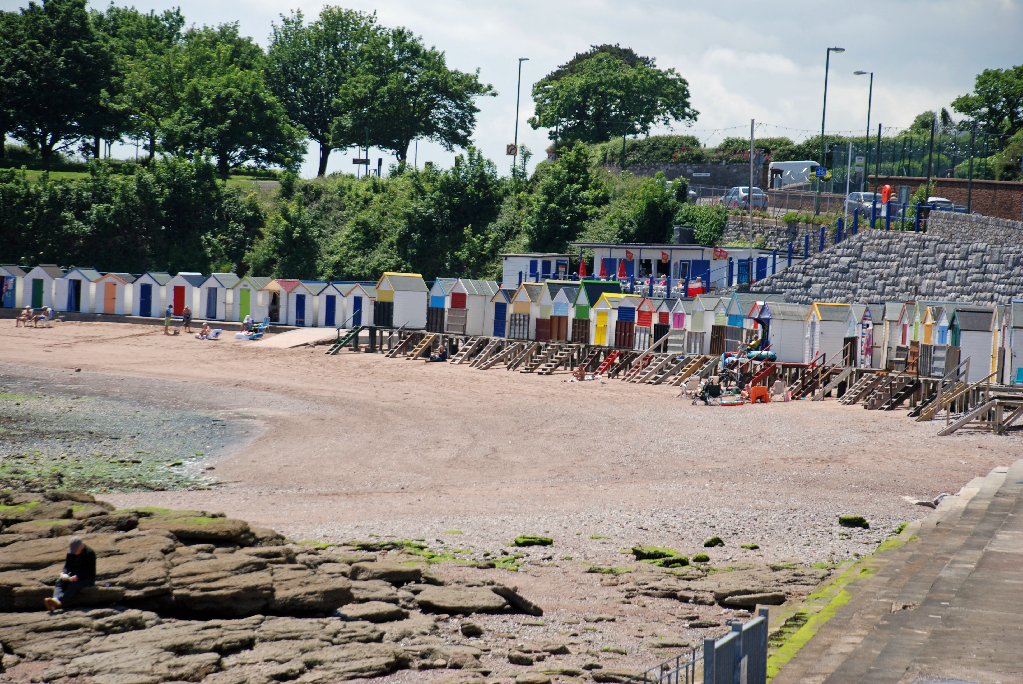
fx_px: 4054
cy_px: 342
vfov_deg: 9.7
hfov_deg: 14.4
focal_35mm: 142
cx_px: 512
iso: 125
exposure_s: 1/500
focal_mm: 95
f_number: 5.6
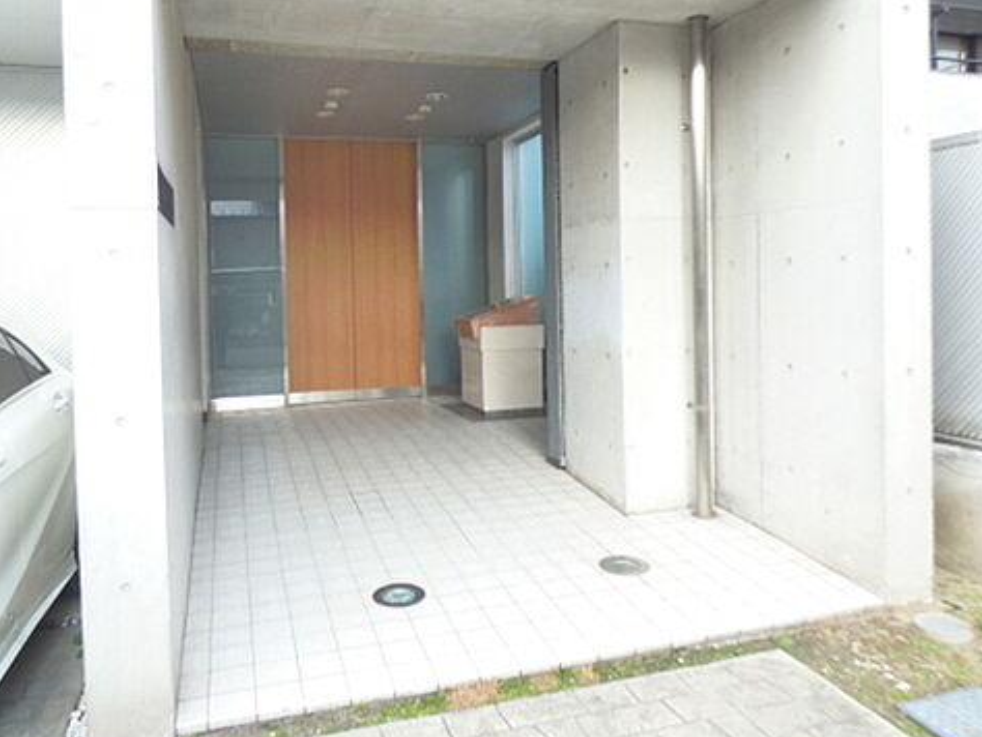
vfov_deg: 51.1
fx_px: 766
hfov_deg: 65.2
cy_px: 296
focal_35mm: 27
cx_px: 460
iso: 400
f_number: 2.8
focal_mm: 3.58
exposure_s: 1/125
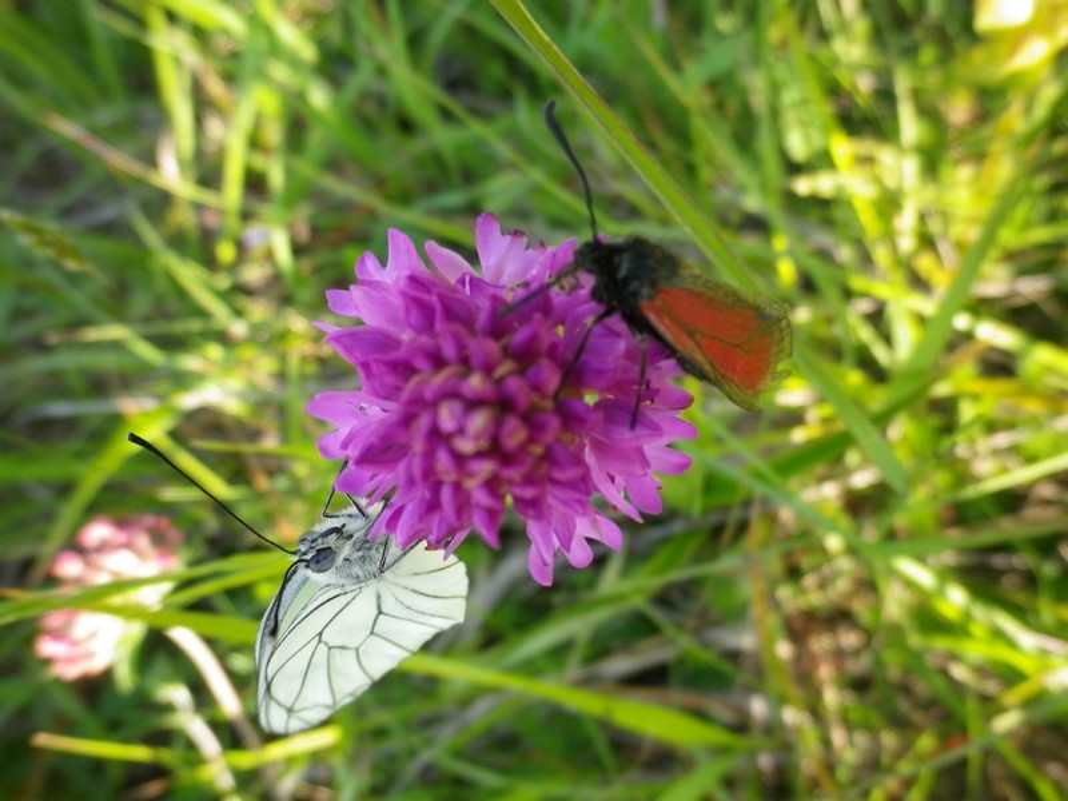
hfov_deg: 52.6
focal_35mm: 35
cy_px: 400
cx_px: 534
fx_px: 1080
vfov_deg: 40.7
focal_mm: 6.36
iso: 100
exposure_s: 1/100
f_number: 3.9
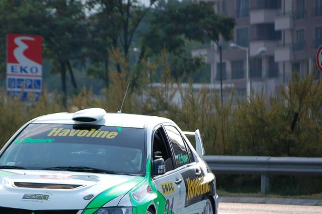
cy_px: 178
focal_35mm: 291
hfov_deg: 7.1
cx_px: 71
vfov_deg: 4.7
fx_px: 2600
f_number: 4.8
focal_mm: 110
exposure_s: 1/1000
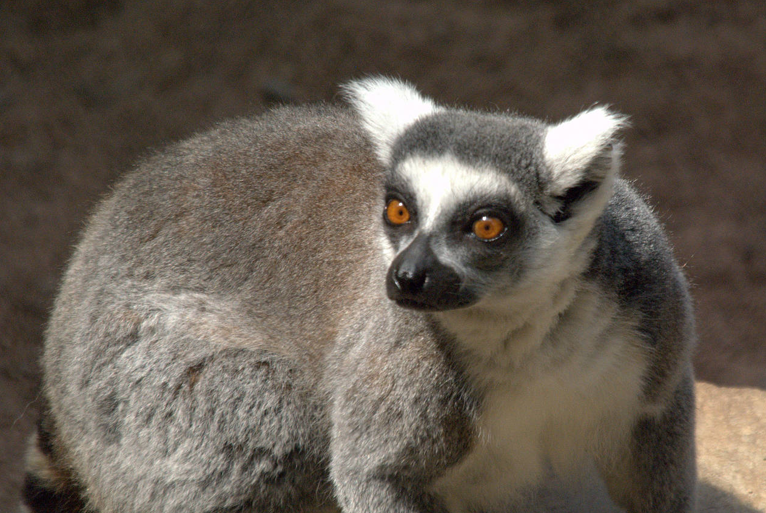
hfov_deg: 3.9
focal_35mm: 532
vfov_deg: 2.6
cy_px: 284
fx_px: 11335
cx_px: 457
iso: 1600
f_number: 9
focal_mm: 280
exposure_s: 1/400
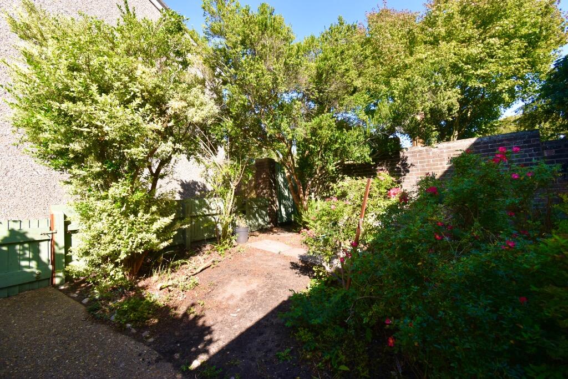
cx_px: 284
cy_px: 190
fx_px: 237
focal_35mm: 15
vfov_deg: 77.3
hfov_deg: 100.4
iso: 200
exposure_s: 1/125
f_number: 7.1
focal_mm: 10
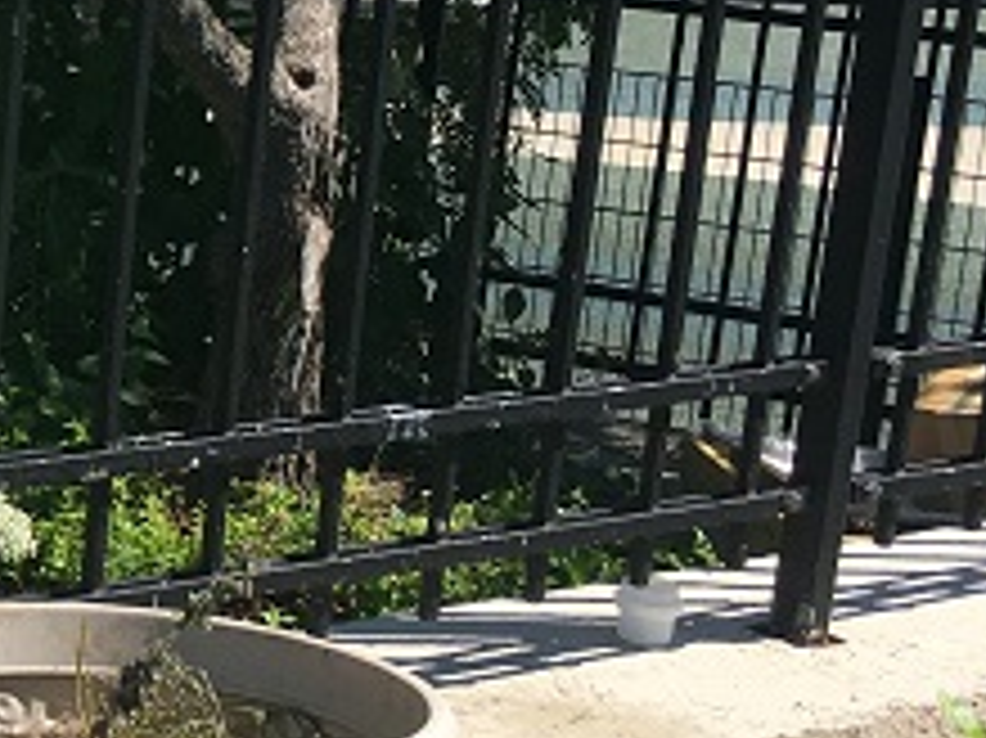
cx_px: -675
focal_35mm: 106
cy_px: 216
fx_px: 3018
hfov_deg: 16.2
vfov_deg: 13.9
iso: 25
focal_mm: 4.15
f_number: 2.2
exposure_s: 1/1183
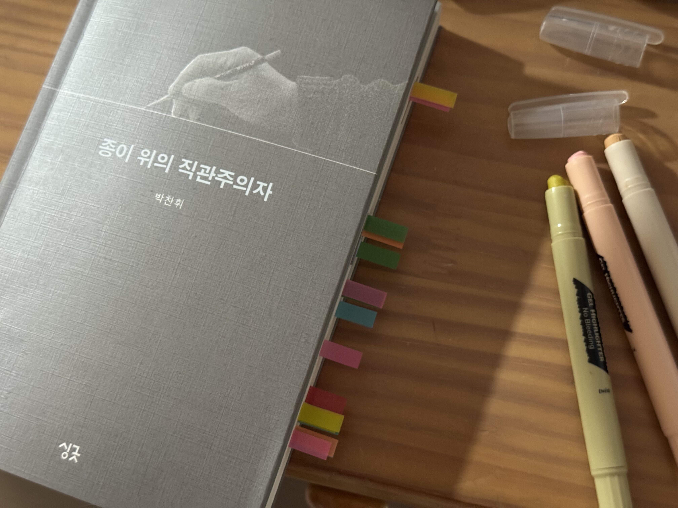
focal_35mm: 48
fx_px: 940
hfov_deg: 39.7
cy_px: 254
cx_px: 339
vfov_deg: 30.3
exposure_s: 1/30
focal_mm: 6.76
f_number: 1.78
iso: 640
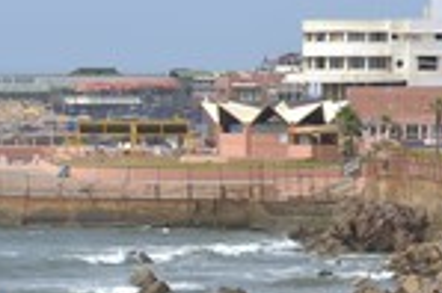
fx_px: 4329
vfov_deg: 3.9
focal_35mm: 353
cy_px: 272
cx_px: 113
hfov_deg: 5.8
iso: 200
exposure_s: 1/250
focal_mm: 125
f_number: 11
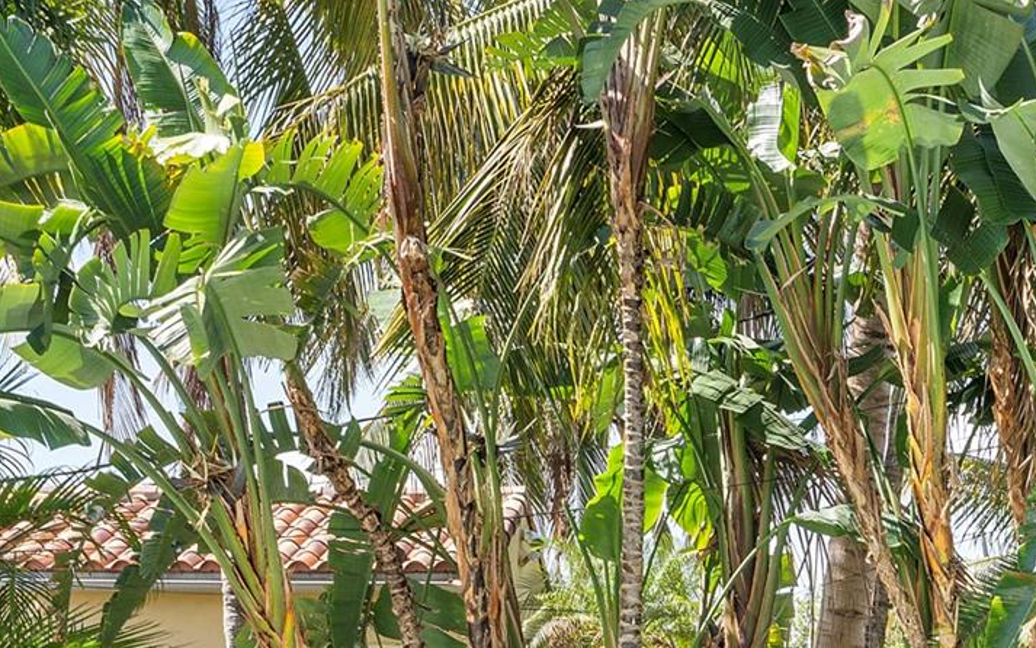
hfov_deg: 25.2
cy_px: 737
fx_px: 2259
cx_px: 904
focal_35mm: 80
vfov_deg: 15.8
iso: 100
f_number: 10
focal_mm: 35
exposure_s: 1/50
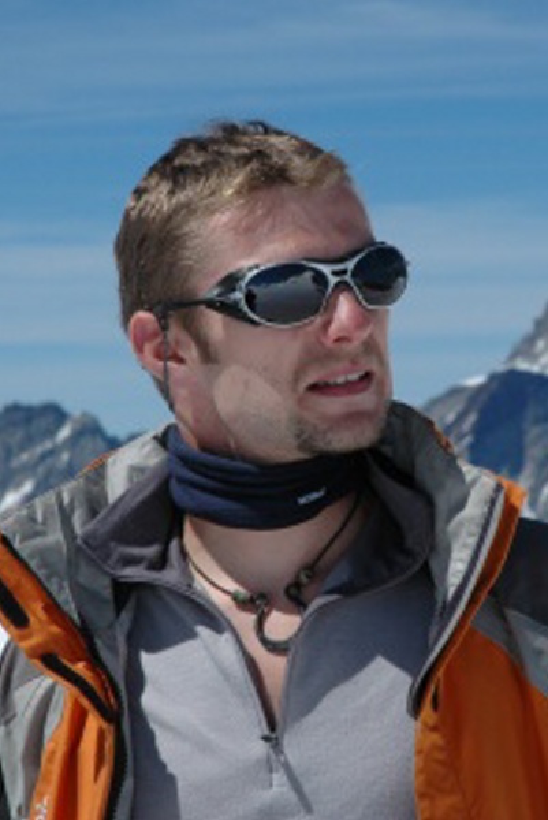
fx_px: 2393
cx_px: 274
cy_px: 410
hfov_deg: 13.1
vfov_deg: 19.4
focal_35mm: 105
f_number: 11
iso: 200
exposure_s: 1/500
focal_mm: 70
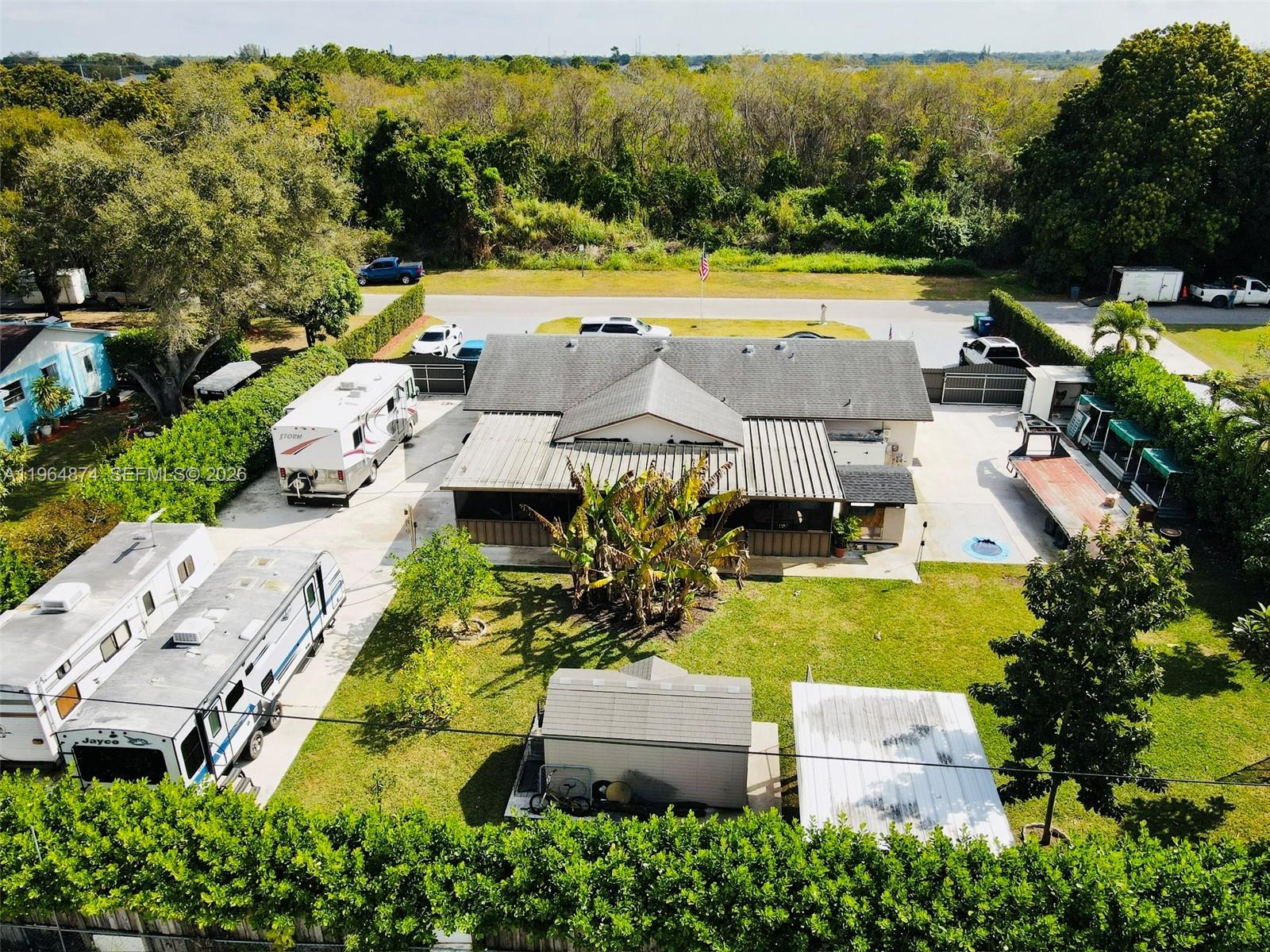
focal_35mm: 24
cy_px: 476
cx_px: 635
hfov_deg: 71.6
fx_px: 881
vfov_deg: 56.8
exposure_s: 1/640
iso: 100
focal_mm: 4.5
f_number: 2.8
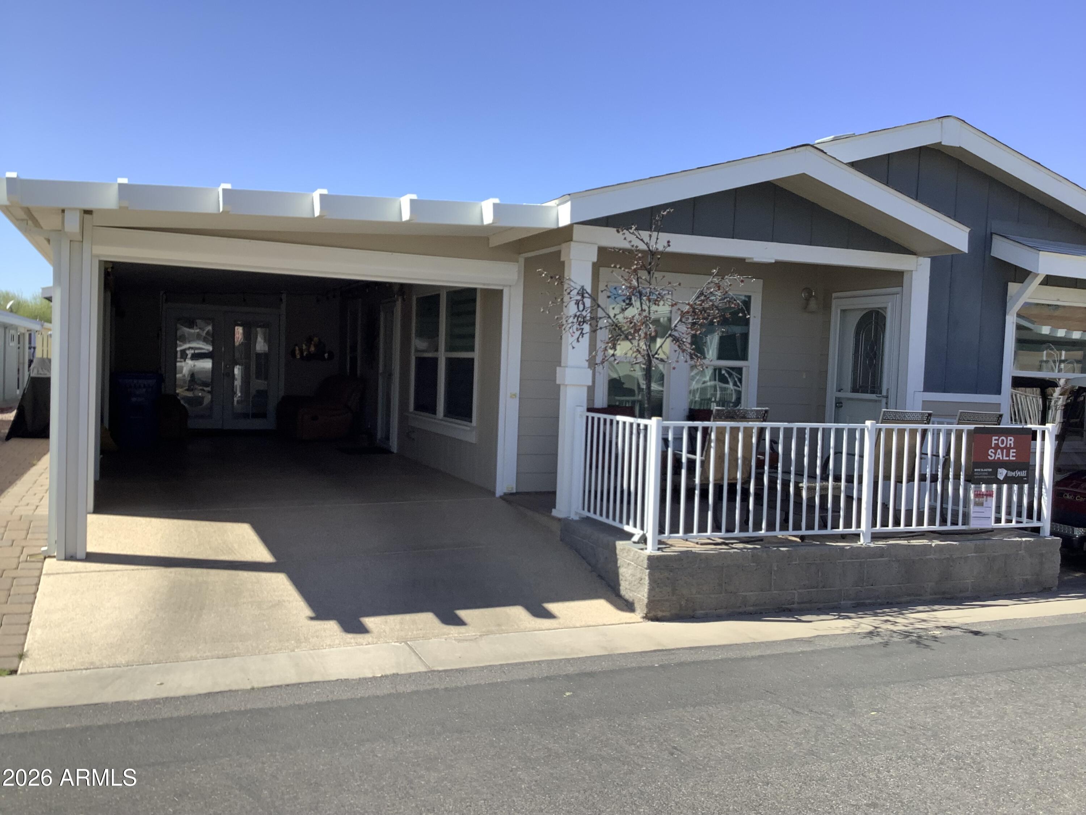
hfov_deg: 58.4
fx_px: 973
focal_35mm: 31
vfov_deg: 45.4
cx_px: 543
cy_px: 408
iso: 25
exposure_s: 1/916
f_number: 2.4
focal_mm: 3.3
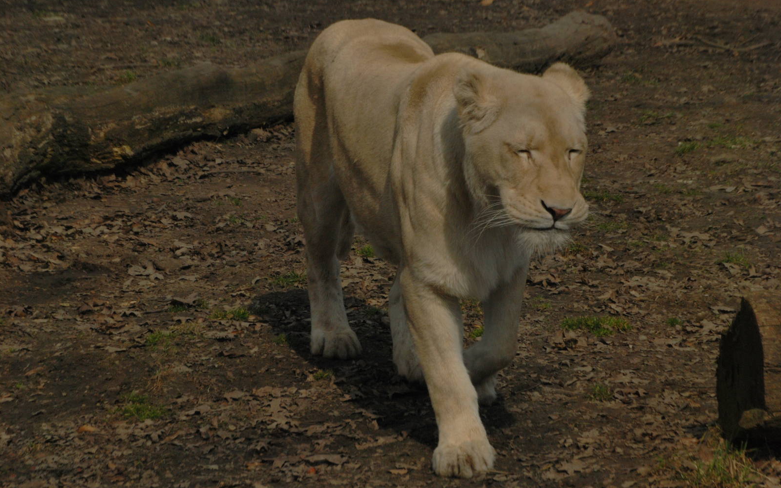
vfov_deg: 6.8
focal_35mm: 193
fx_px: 4098
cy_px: 253
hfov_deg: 10.9
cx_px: 391
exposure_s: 1/500
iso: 400
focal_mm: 125
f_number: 29
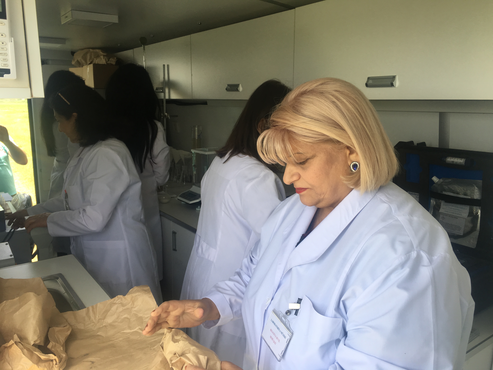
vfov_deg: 48.2
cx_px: 246
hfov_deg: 61.7
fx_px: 413
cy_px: 185
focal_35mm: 29
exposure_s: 1/241
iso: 25
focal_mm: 4.15
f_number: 2.2
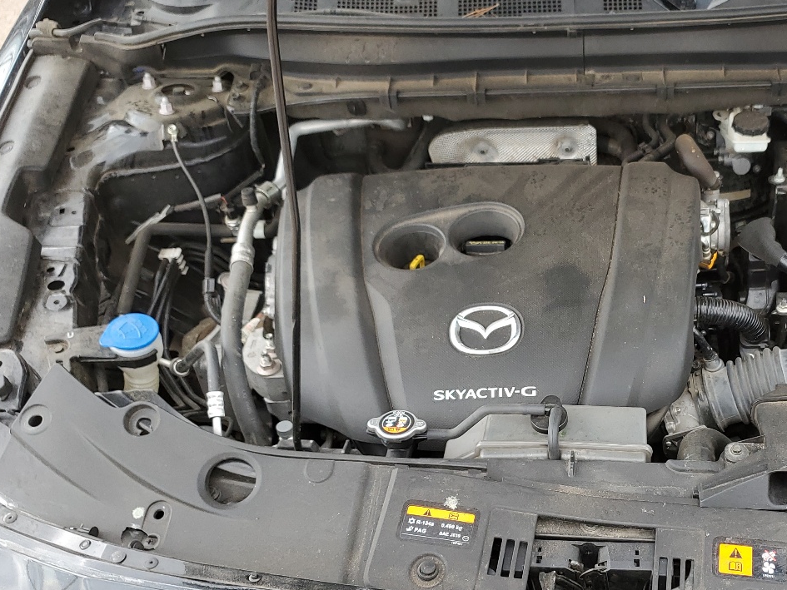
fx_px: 1000
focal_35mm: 44
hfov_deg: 41.7
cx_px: 590
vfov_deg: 32.7
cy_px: 372
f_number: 1.5
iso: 50
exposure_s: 1/294
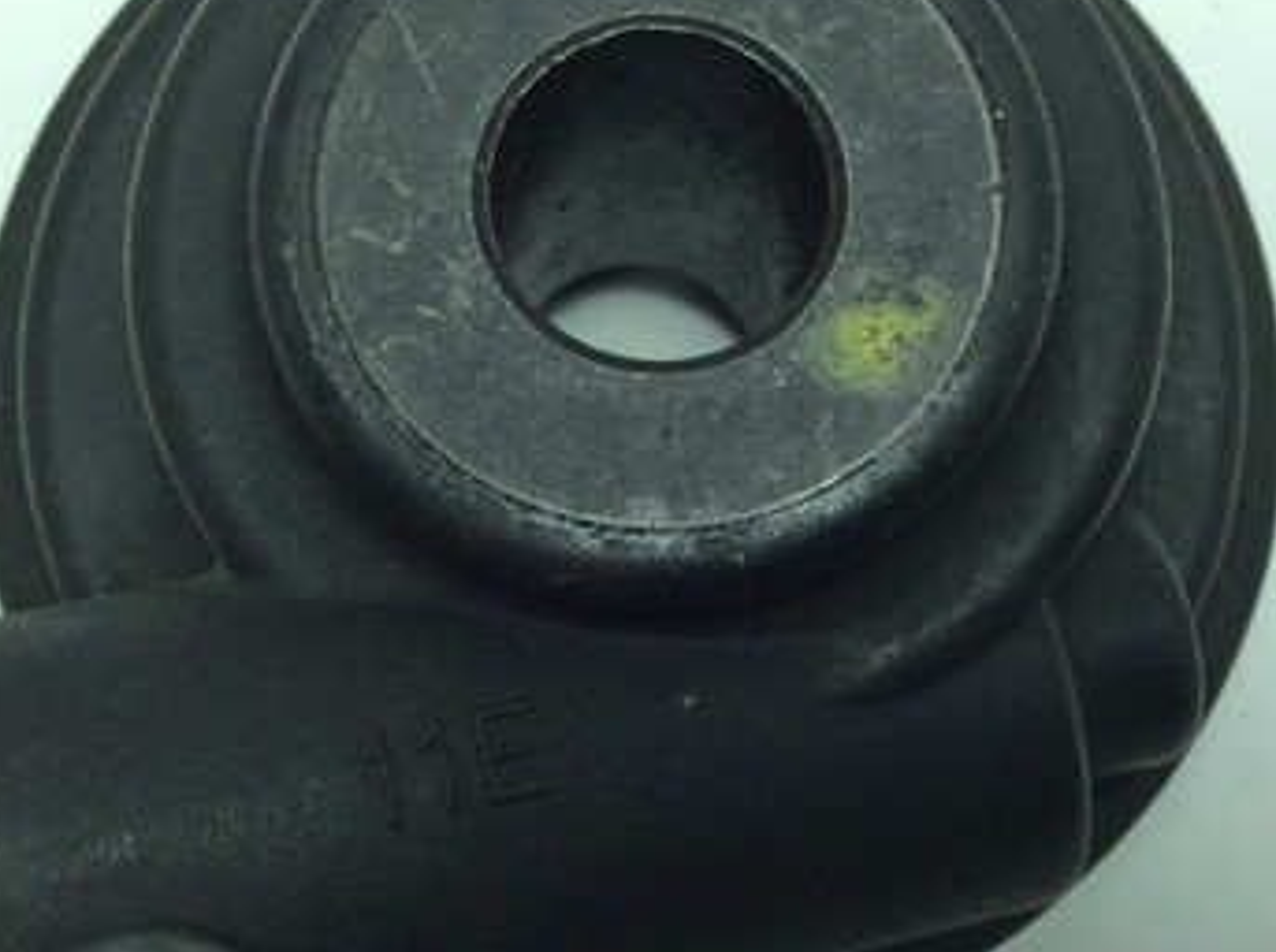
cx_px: 610
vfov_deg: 26.0
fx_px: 2061
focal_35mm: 56
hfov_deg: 34.4
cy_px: 480
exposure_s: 1/241
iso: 32
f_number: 2.4
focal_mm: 3.3
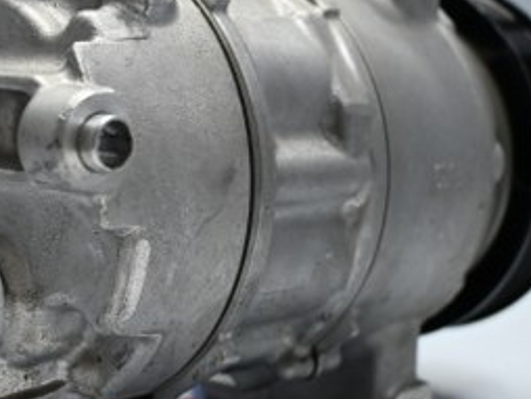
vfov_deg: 17.4
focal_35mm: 85
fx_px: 1307
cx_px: 184
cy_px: 173
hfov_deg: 22.9
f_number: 4.2
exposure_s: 1/125
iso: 1250
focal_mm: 25
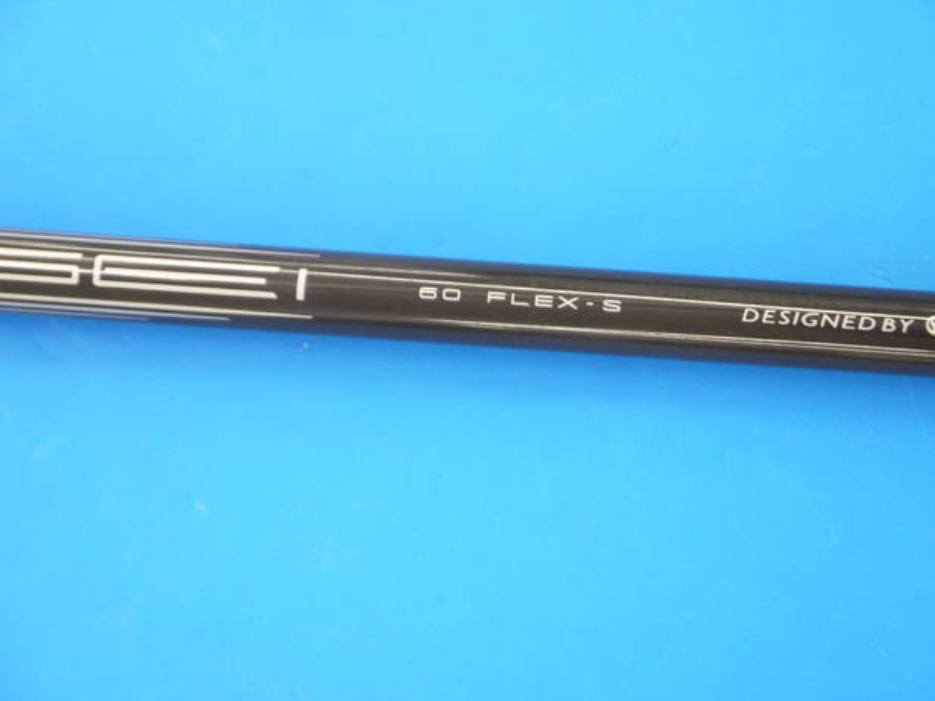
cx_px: 462
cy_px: 340
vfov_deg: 16.8
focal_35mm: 88
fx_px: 2376
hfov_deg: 22.3
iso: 800
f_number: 5.6
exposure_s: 1/80
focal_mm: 42
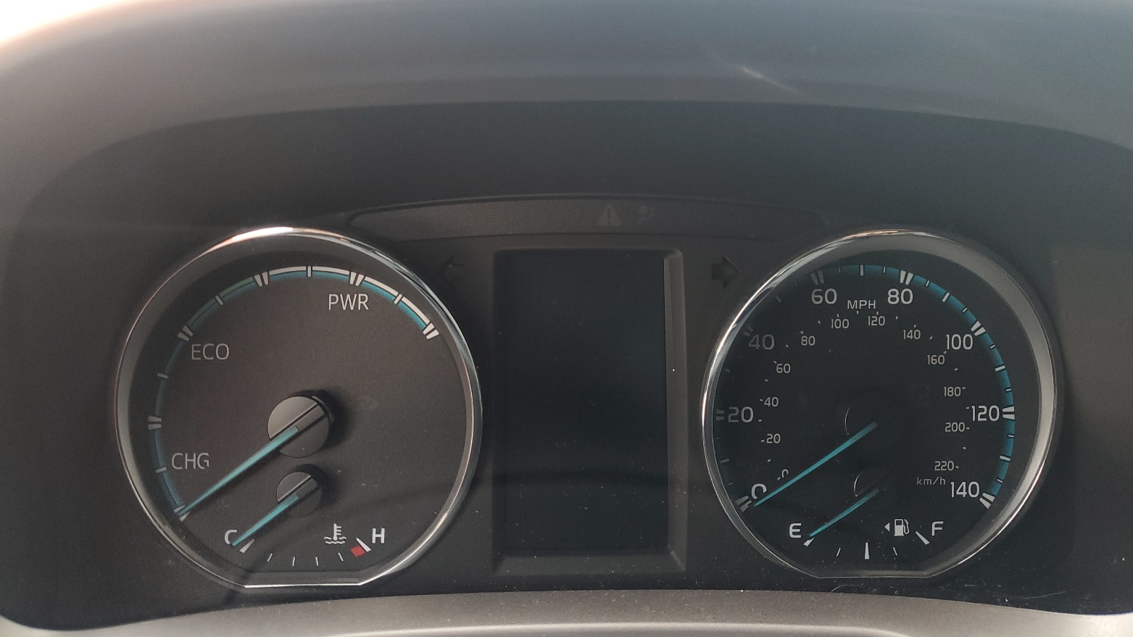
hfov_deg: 66.1
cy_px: 225
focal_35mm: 29
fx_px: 871
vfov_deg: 39.8
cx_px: 557
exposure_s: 1/60.2
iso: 86
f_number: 1.5
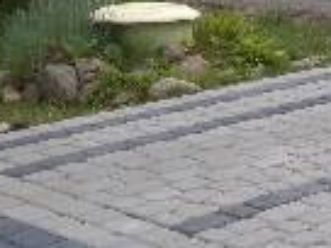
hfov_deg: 11.9
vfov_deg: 10.3
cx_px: 706
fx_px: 1377
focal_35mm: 144
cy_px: 130
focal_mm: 2.96
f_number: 2
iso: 100
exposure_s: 1/268
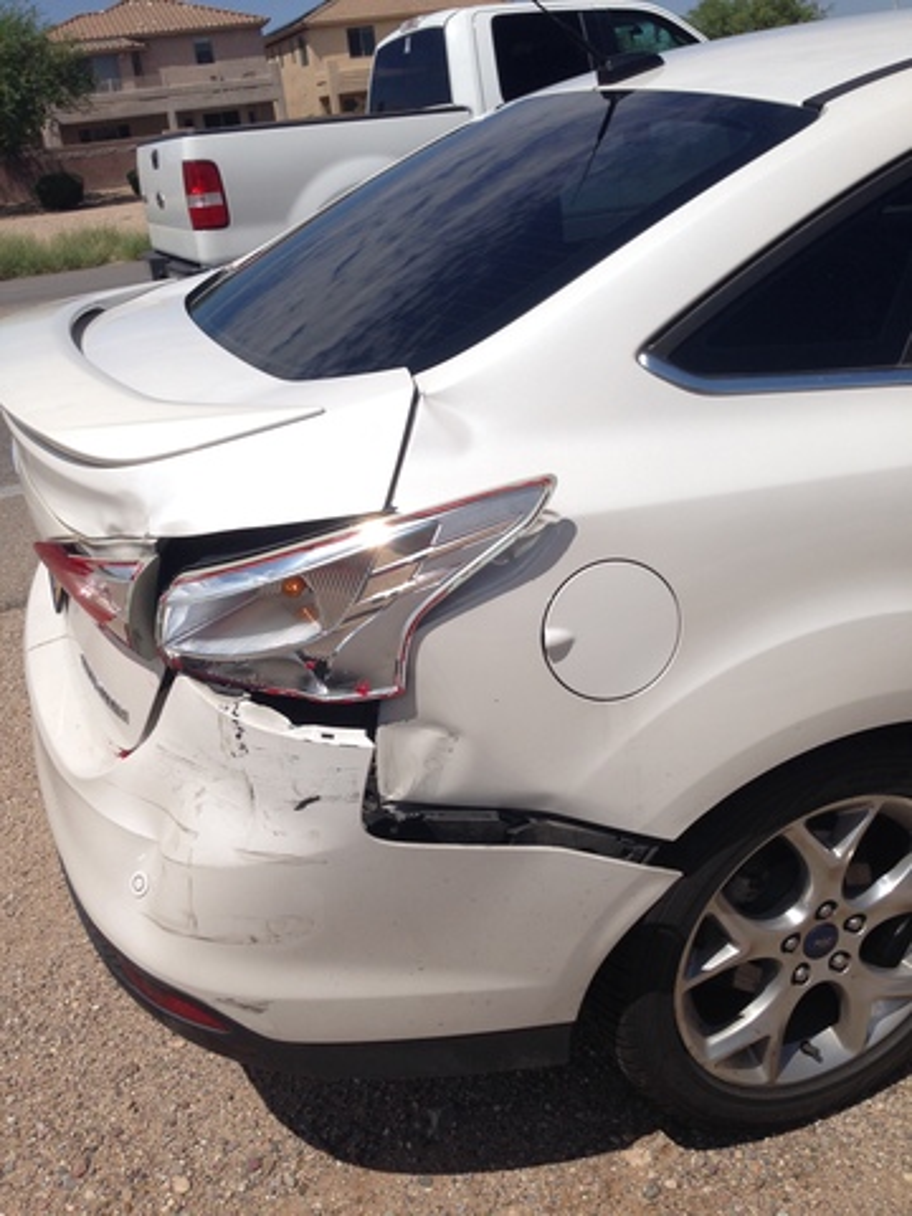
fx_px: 1159
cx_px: 456
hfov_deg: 42.9
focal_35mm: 33
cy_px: 608
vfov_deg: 55.4
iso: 50
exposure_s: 1/3012
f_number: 2.4
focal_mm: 4.12
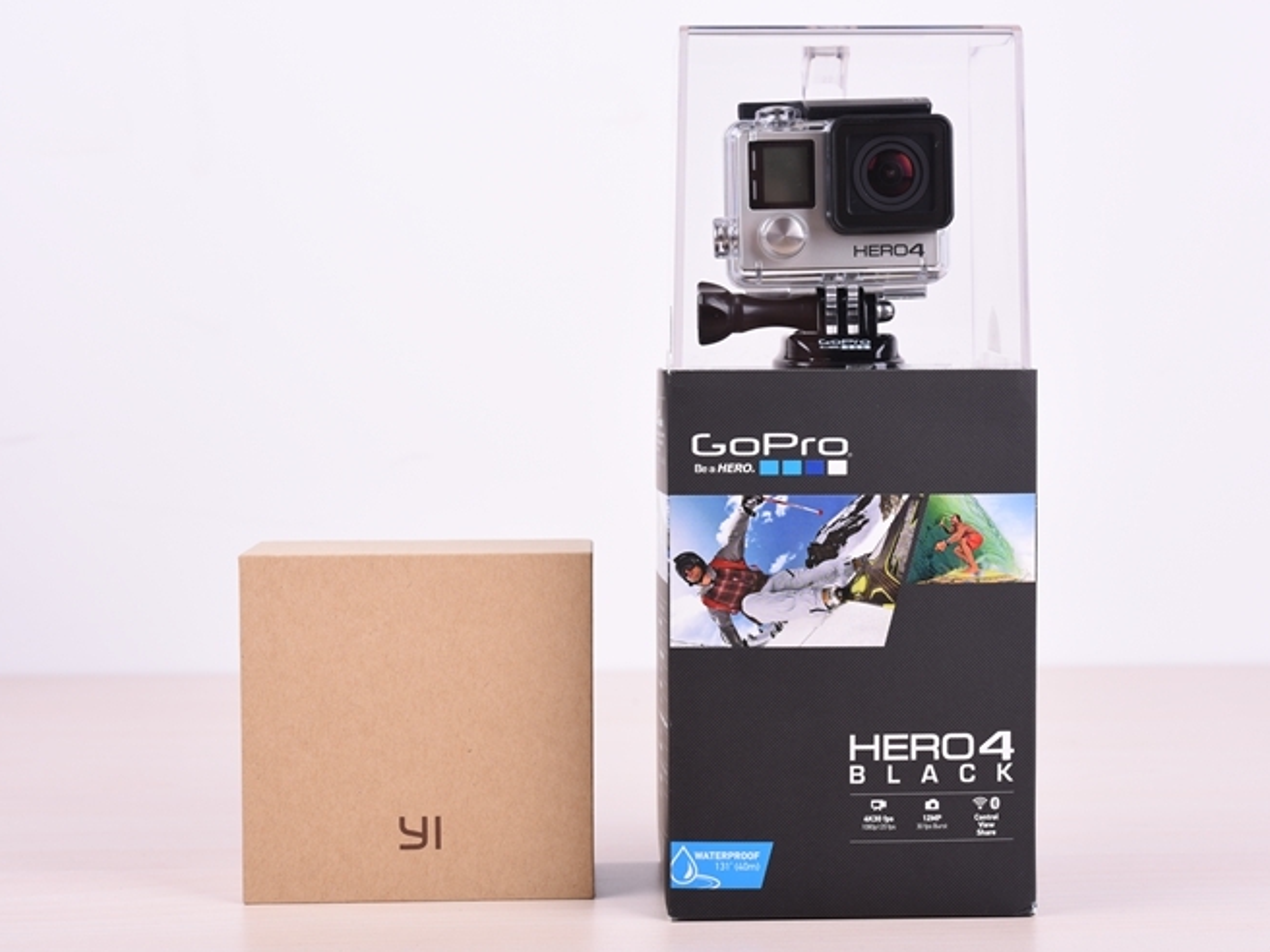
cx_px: 689
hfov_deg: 29.4
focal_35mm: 66
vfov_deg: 22.3
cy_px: 473
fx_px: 2421
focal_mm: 60
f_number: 10
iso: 100
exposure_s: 1/200
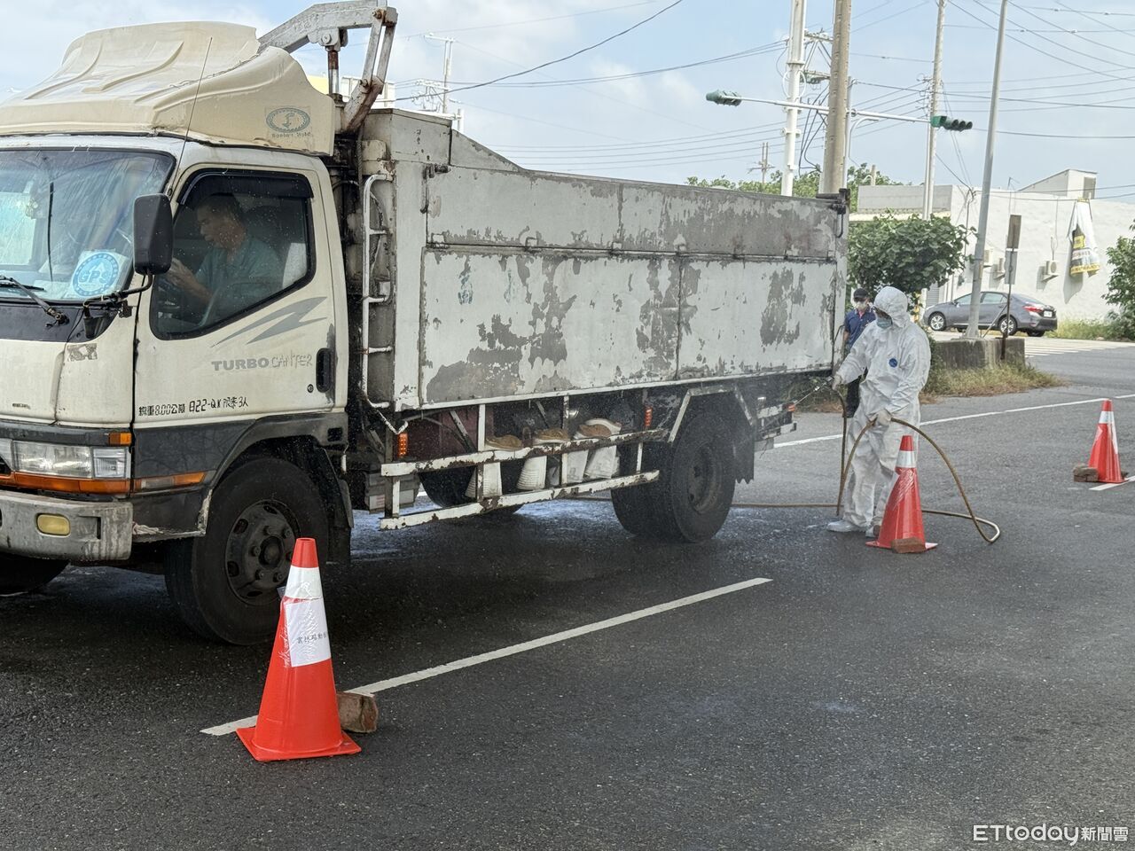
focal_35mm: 48
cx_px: 568
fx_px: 1574
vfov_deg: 30.3
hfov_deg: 39.7
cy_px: 426
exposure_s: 1/2273
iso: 80
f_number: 1.78
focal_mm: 6.76
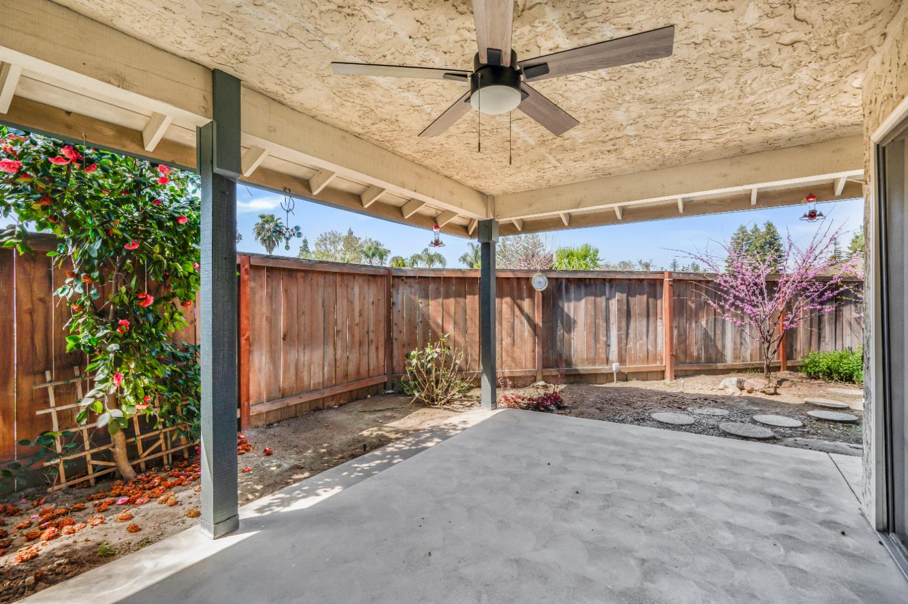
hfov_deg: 96.8
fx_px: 403
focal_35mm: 16
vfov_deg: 73.7
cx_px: 454
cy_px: 302
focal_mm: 16
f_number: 8
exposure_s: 1/250
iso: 400
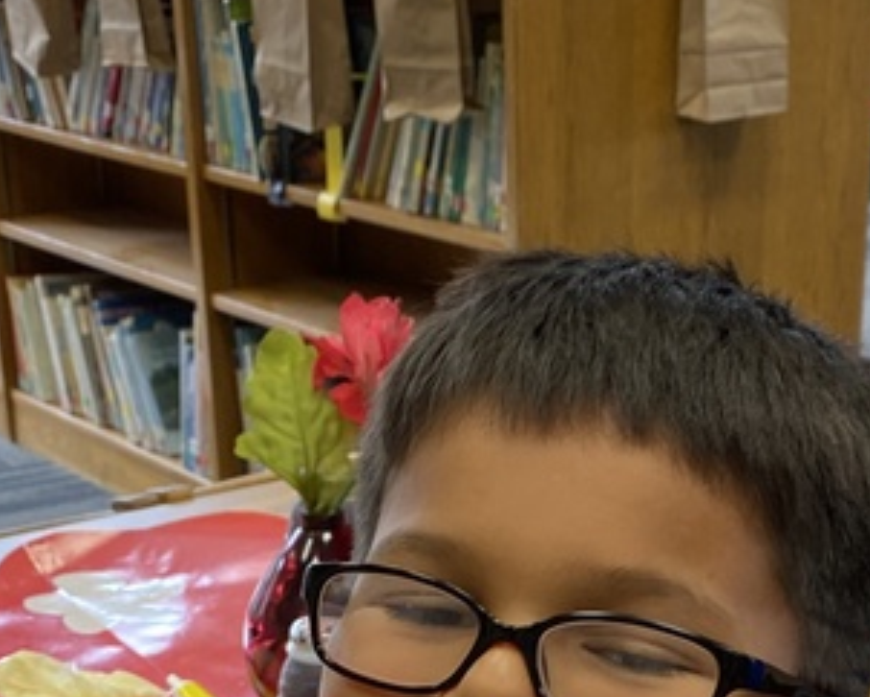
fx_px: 2216
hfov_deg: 22.2
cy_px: 988
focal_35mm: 86
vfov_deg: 16.6
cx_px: 403
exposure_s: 1/120
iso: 125
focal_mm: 4.25
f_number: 1.8
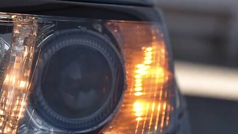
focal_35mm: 208
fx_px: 1313
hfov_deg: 10.4
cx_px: 102
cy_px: 62
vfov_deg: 5.8
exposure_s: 1/500
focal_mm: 100
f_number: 5.6
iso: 200
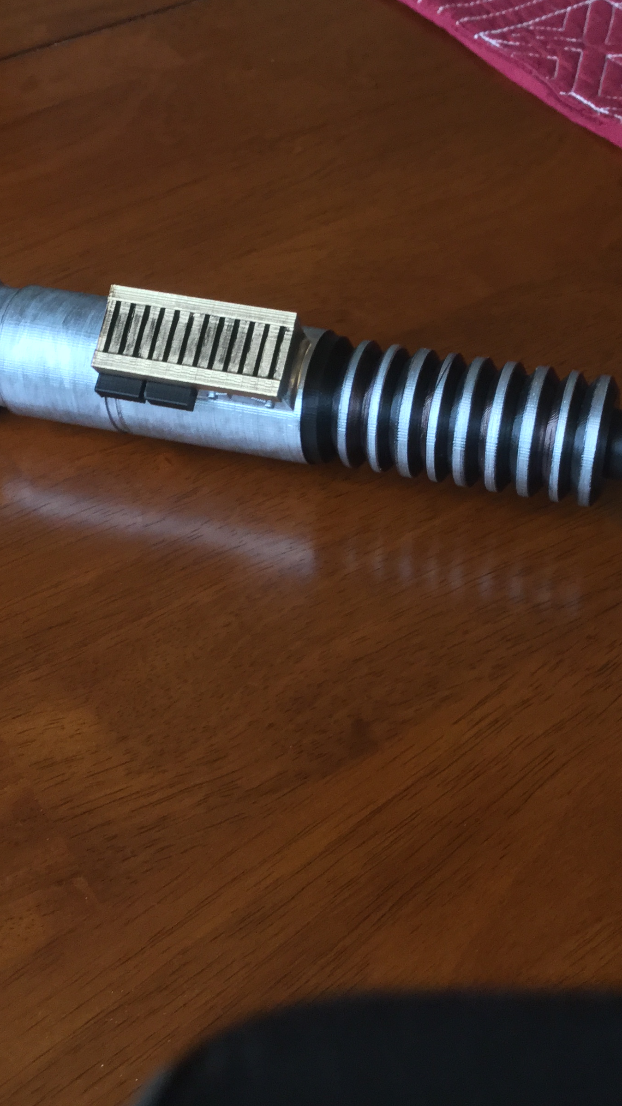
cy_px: 547
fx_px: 1349
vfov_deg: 44.6
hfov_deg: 25.9
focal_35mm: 46
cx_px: 405
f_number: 2.4
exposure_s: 1/30
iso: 125
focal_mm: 3.3
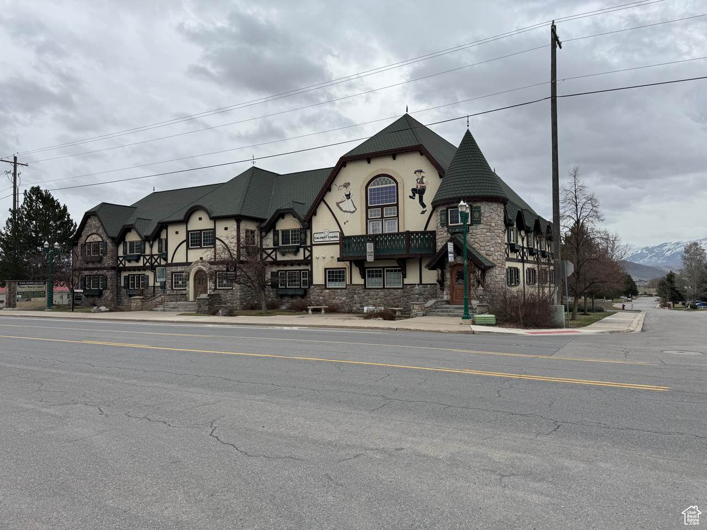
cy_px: 265
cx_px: 354
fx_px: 490
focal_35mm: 24
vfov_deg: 56.8
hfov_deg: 71.6
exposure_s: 1/2331
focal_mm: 6.76
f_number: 1.78
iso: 80
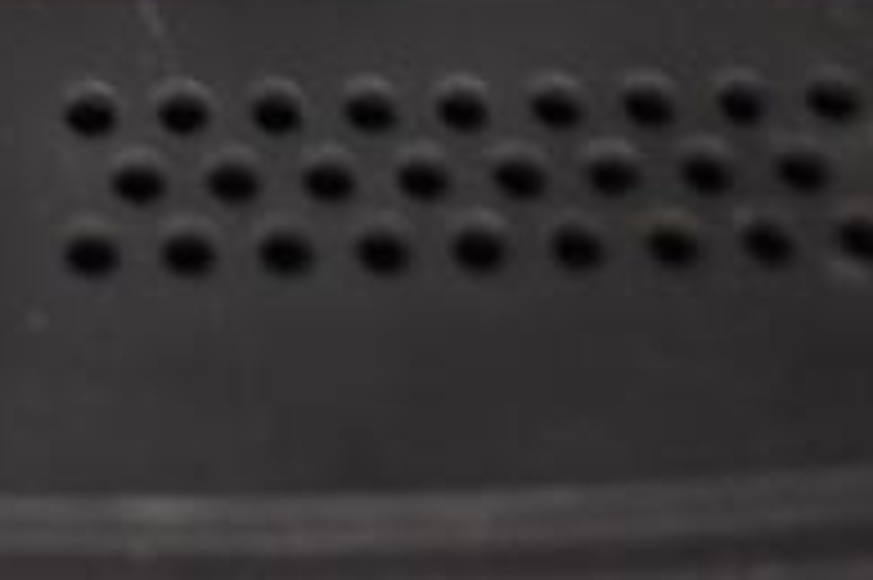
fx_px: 2059
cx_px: 54
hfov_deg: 23.2
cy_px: -333
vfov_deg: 14.7
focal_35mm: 85
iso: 1400
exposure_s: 1/60
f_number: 4
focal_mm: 18
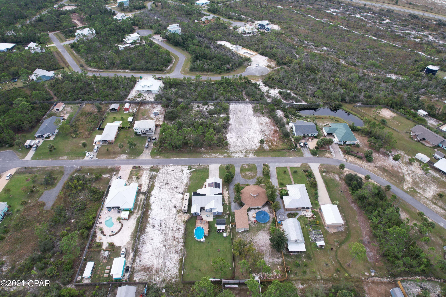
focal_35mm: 22
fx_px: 273
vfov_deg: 57.2
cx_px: 223
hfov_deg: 78.6
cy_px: 148
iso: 150
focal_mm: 8.38
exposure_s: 1/800
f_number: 2.8
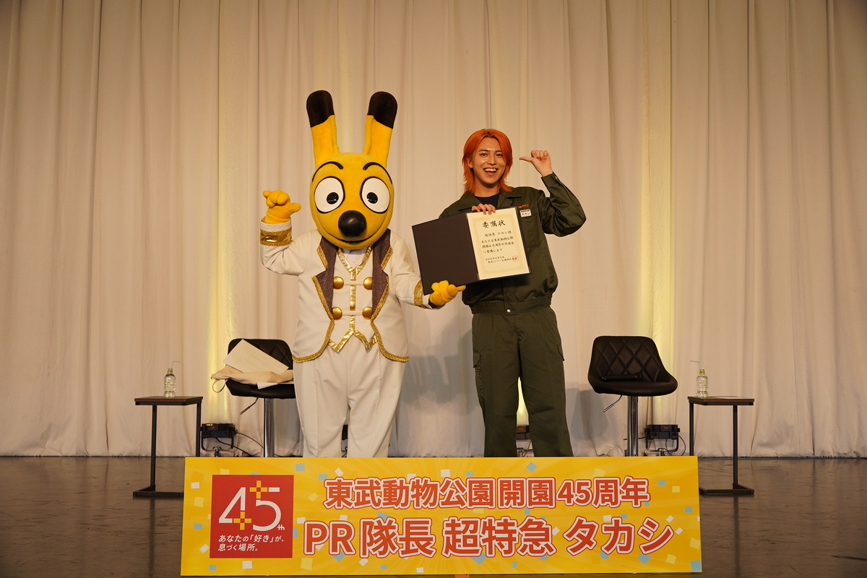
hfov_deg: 51.9
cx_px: 434
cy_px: 289
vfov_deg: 35.9
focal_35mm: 37
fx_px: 891
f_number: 4
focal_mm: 25
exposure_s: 1/400
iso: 320
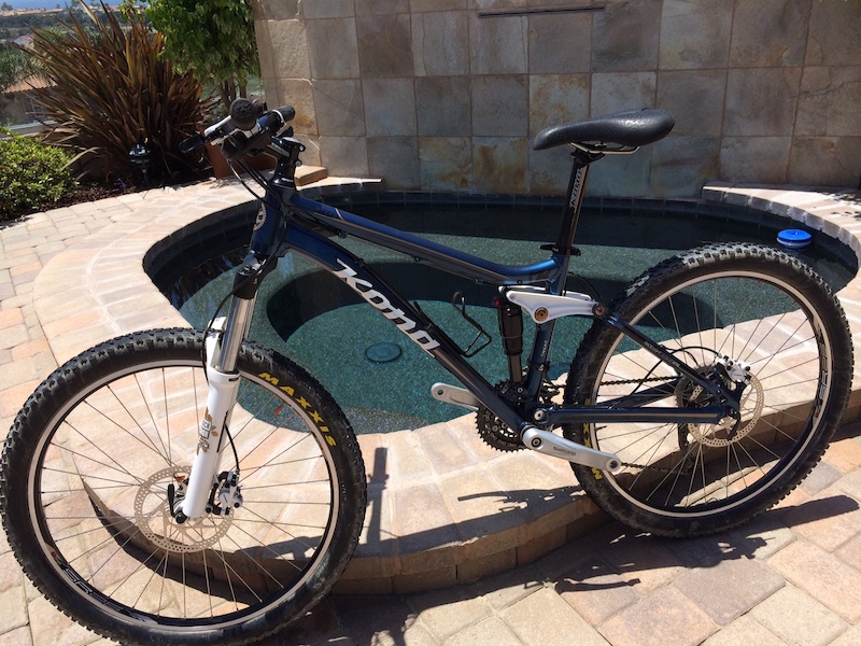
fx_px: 746
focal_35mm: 30
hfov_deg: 60.0
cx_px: 430
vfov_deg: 46.8
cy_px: 323
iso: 40
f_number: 2.2
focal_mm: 4.12
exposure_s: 1/2564
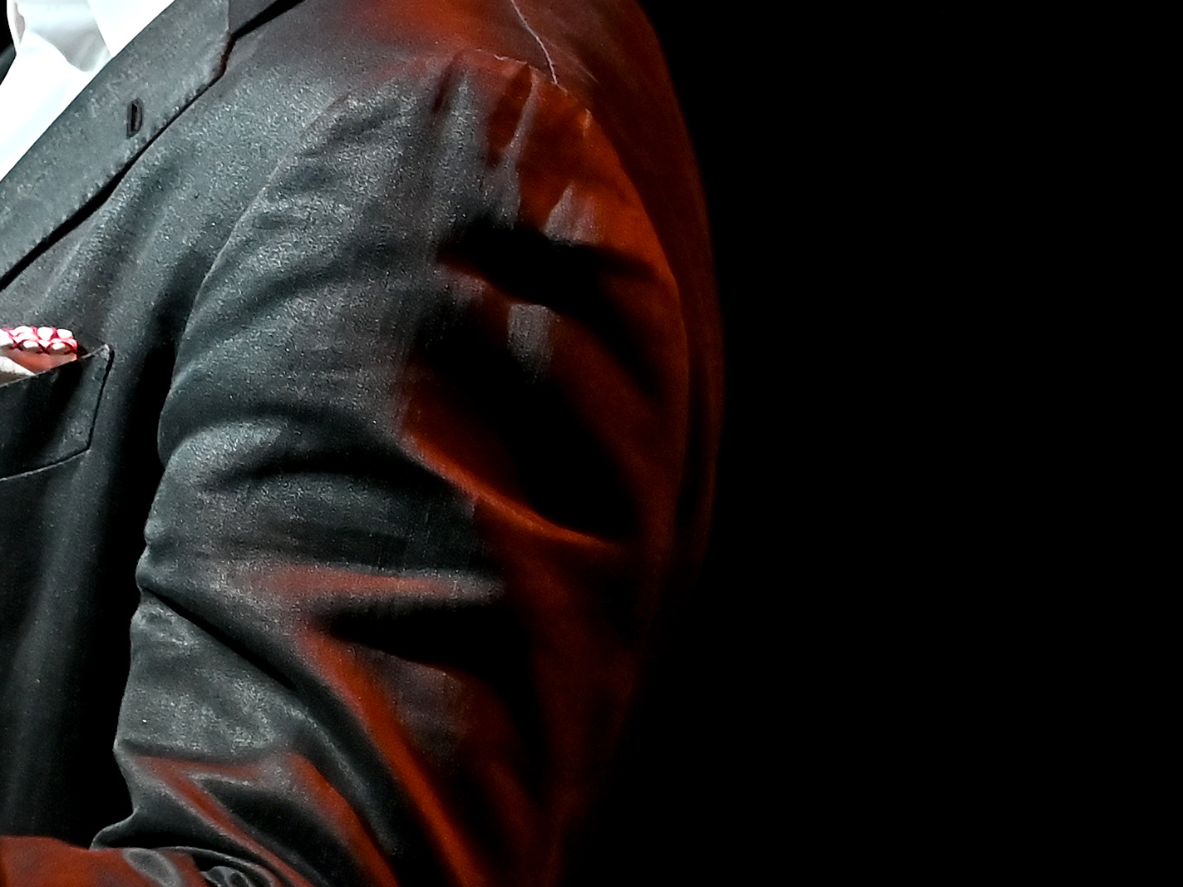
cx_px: 238
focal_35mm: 718
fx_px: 24536
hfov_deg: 2.8
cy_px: -157
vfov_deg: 2.1
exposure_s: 1/160
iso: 800
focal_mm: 180
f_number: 4.5
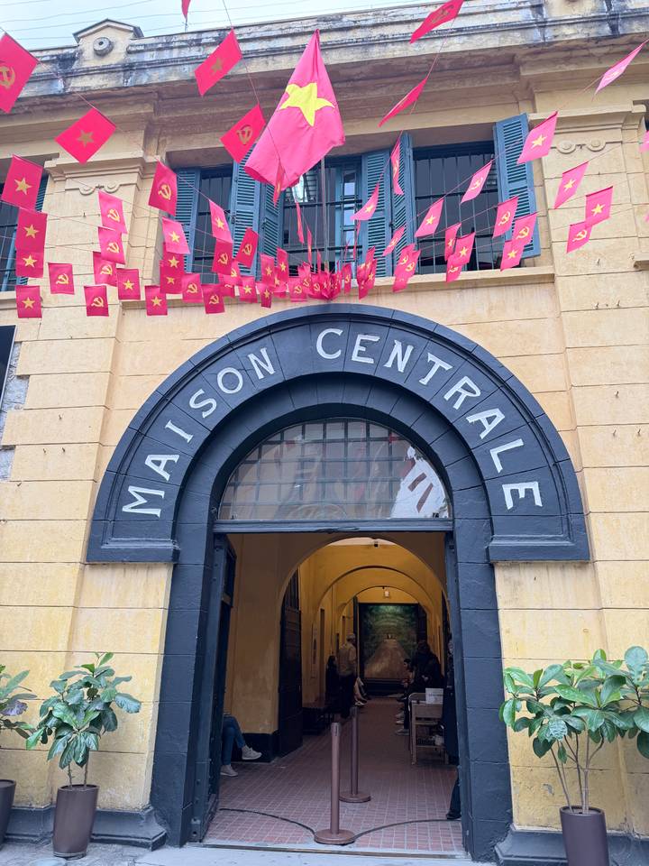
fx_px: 600
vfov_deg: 71.6
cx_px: 324
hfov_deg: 56.8
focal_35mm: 24
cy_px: 433
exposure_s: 1/121
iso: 64
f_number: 1.78
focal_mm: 6.76
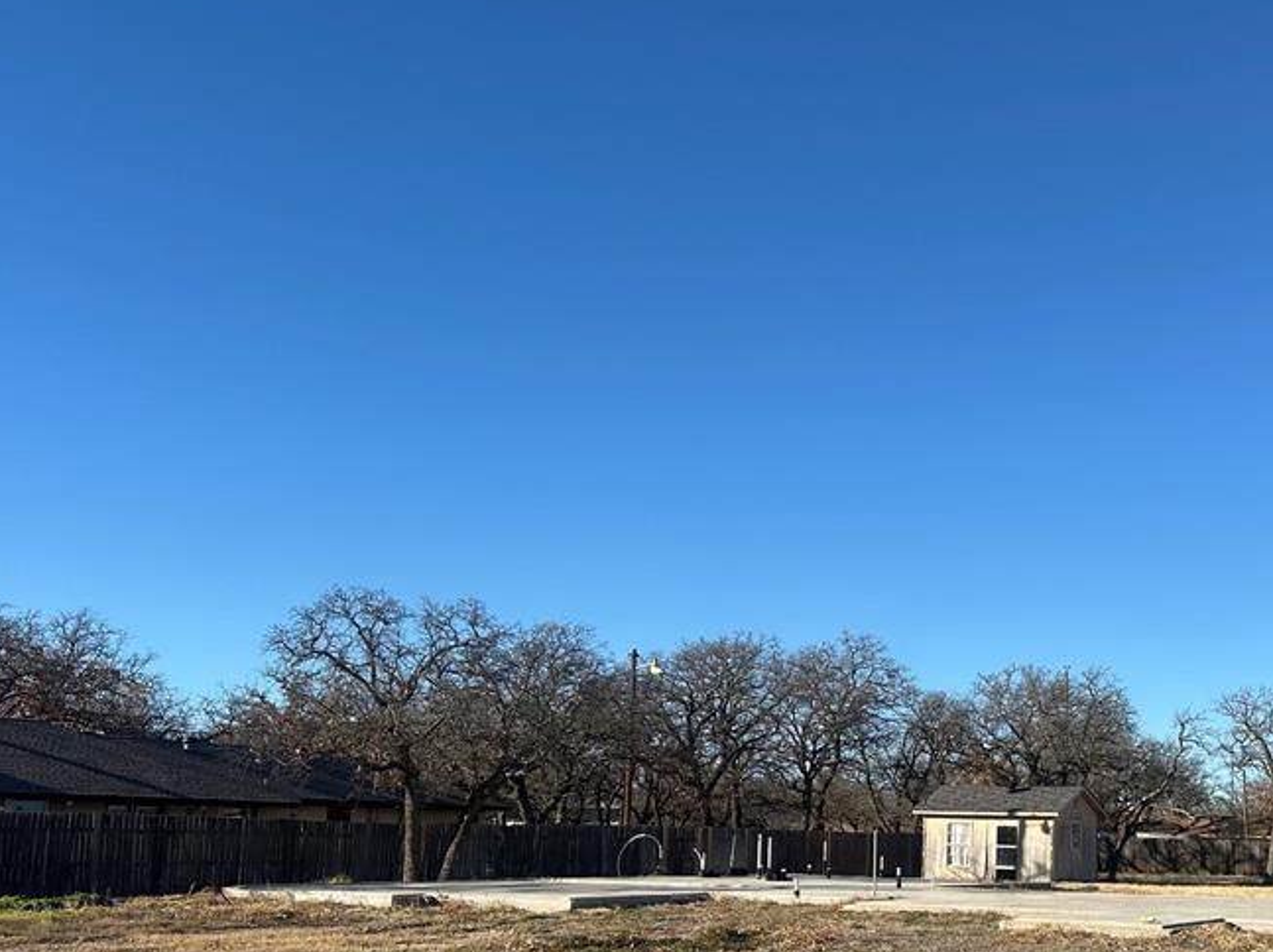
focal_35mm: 38
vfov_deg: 36.9
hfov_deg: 48.5
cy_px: 701
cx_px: 801
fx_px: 1396
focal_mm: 6.86
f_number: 1.78
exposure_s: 1/3861
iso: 80
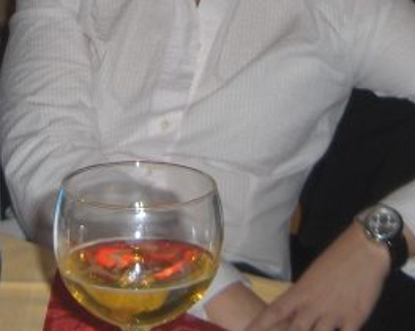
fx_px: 1276
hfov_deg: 18.4
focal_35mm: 104
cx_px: 151
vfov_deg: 14.2
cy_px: -95
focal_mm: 5.8
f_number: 2.6
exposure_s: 1/60
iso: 100
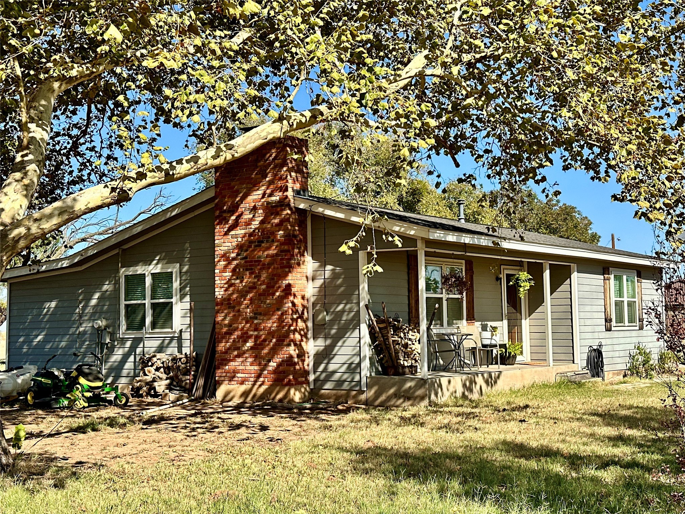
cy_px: 257
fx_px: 950
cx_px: 342
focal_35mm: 48
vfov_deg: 30.3
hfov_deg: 39.7
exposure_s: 1/3257
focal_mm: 6.86
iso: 64
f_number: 1.78
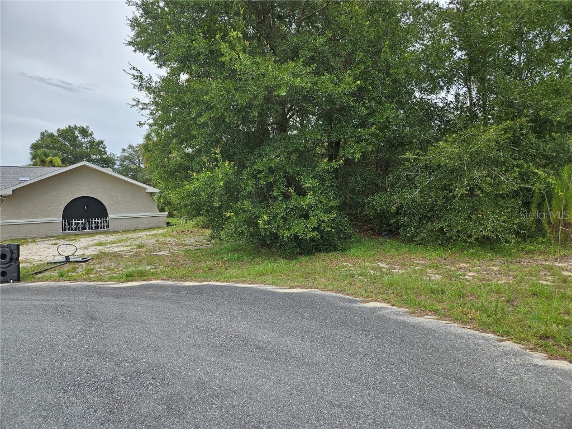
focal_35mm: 23
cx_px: 286
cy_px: 214
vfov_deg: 58.9
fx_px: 380
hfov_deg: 73.9
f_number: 1.8
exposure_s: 1/443
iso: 25
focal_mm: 5.4
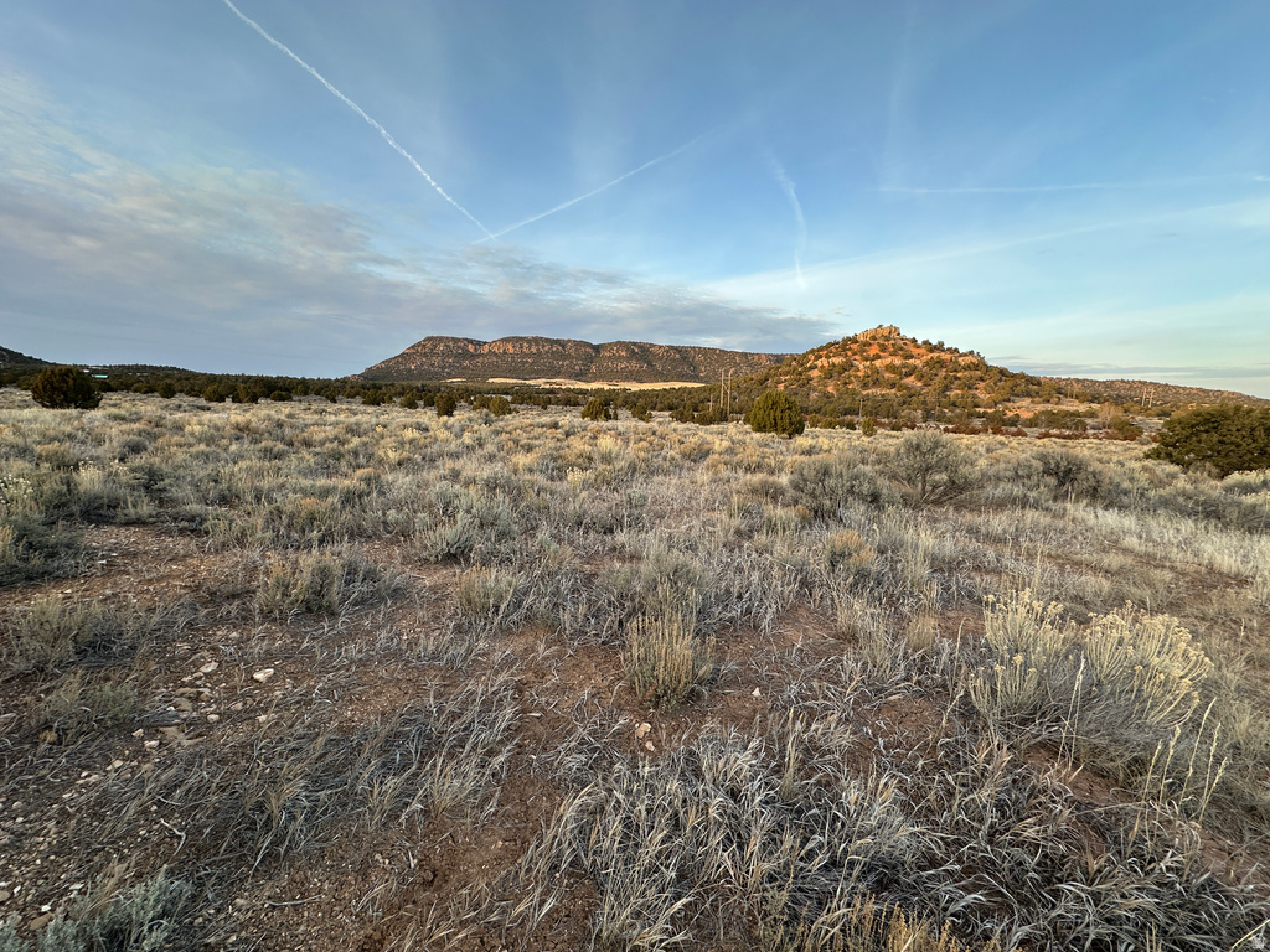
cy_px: 476
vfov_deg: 85.7
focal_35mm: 14
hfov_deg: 102.1
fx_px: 514
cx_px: 635
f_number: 2.2
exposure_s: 1/130
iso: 40
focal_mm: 2.22
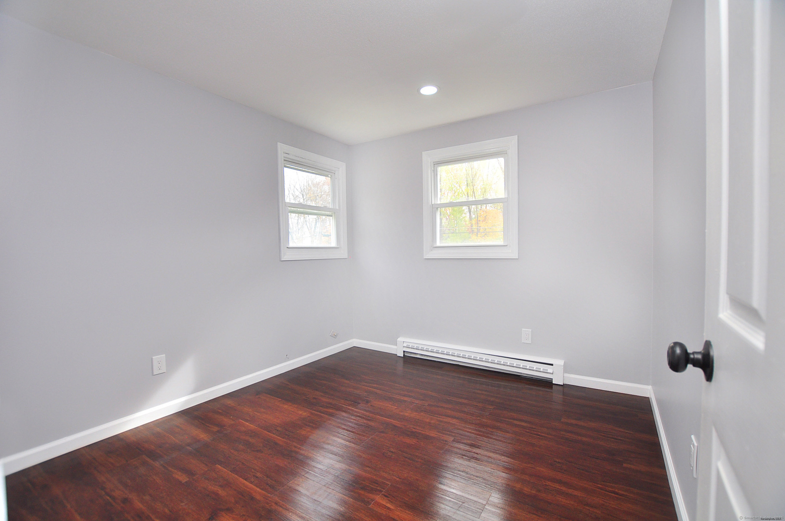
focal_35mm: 15
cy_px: 260
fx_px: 327
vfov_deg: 77.2
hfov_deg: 100.5
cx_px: 392
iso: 320
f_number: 4
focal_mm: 10
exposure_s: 1/160
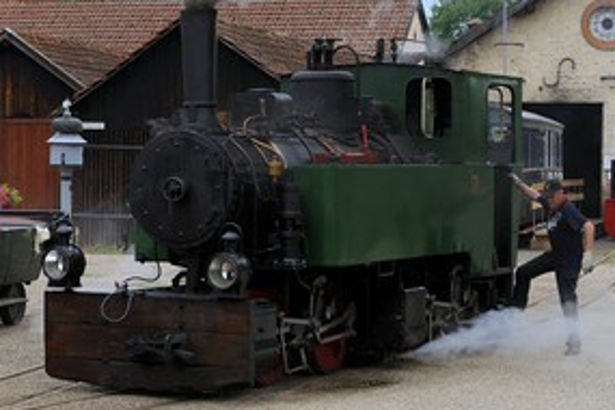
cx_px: 259
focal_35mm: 115
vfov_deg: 11.9
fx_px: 1964
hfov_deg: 17.8
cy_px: 160
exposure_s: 1/160
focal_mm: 78
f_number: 6.3
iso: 200
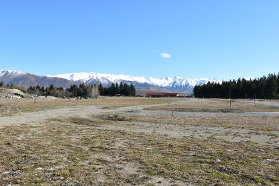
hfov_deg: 53.1
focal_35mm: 36
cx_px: 140
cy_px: 93
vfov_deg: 36.8
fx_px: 279
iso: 200
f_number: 10
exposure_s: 1/400
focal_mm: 24
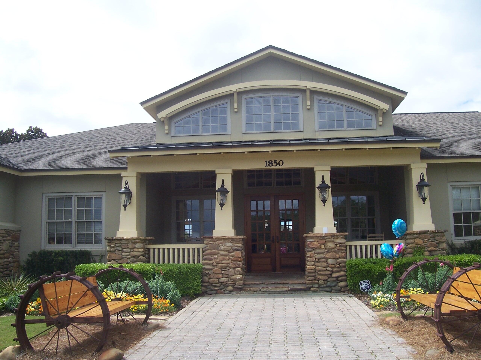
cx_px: 240
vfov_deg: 41.8
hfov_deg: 54.0
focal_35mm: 34
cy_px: 180
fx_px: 472
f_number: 5.6
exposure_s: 1/350
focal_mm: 5.6
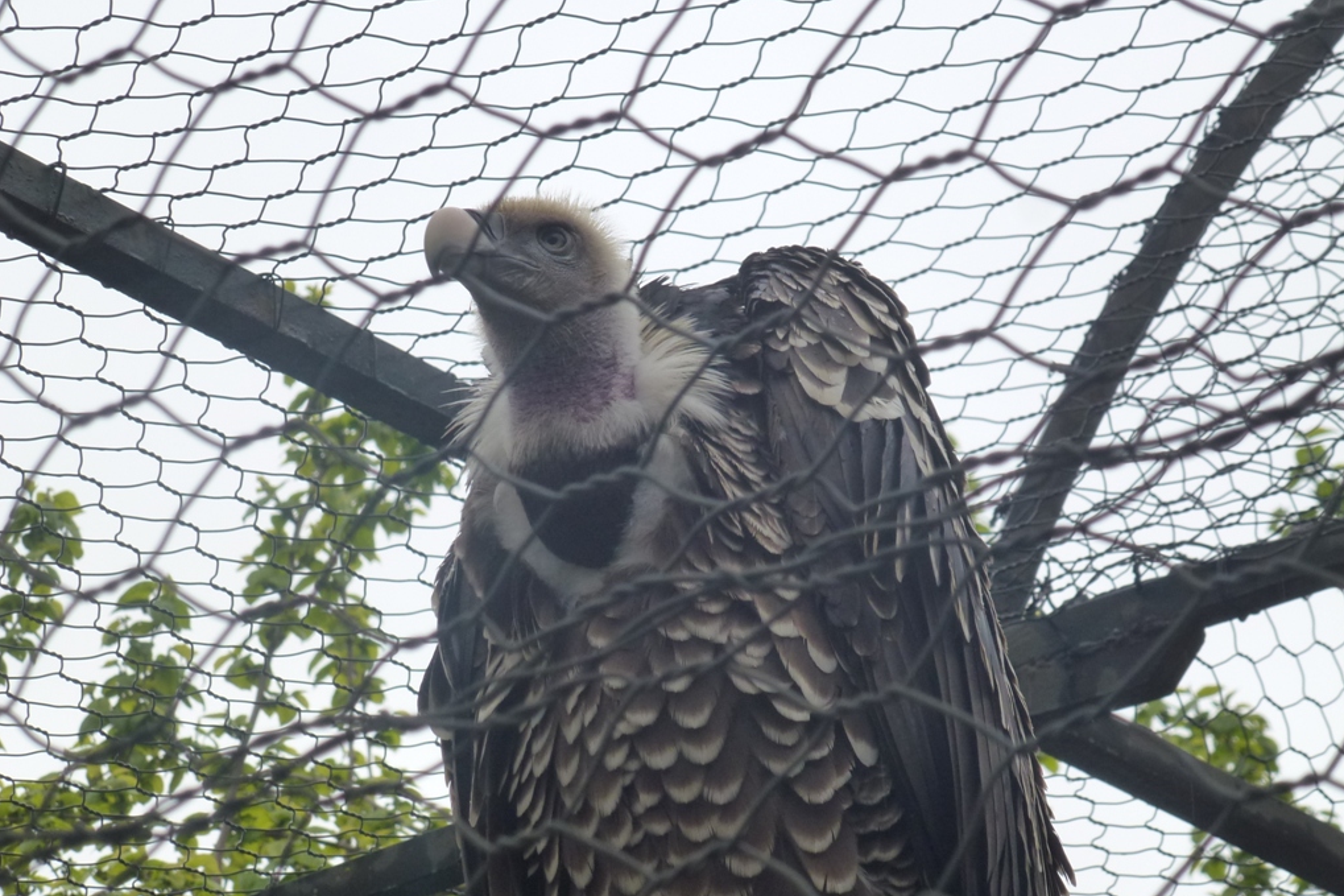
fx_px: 6047
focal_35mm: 162
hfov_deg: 12.7
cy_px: 462
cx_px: 673
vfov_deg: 8.5
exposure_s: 1/160
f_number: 5.3
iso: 160
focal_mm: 27.7
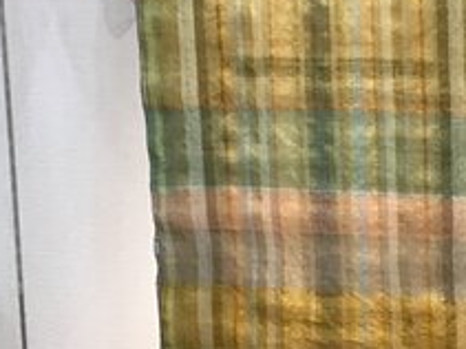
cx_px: 501
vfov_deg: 15.7
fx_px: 1265
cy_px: 252
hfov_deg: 20.0
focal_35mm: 94
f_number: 2.4
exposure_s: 1/33
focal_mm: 3.3
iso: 40
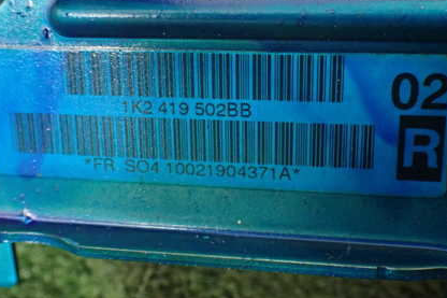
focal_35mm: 48
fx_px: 596
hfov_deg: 41.1
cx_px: 227
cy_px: 123
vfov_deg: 28.0
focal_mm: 5.79
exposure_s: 1/25
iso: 800
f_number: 2.4
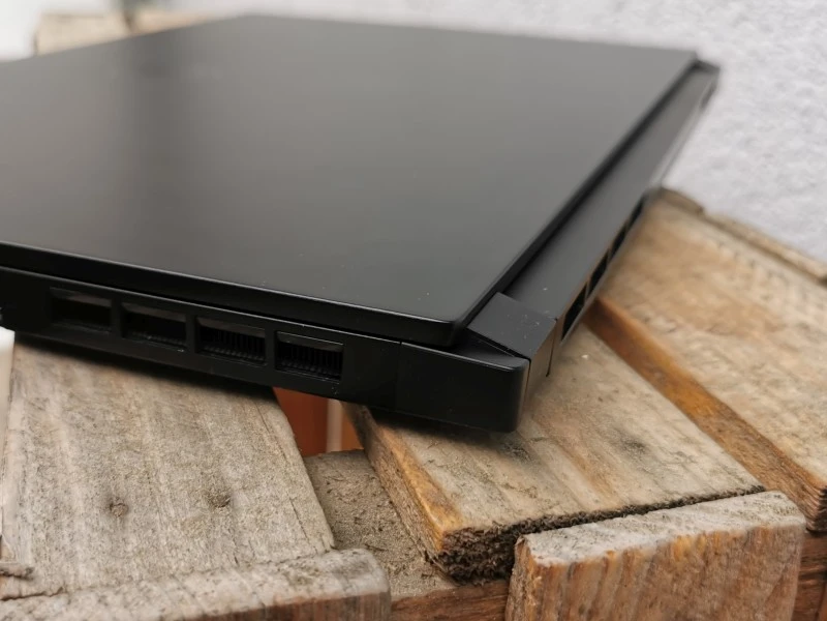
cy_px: 310
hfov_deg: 44.8
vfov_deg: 34.3
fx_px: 1003
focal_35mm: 42
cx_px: 414
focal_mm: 5.56
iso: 50
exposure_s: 1/147
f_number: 1.6
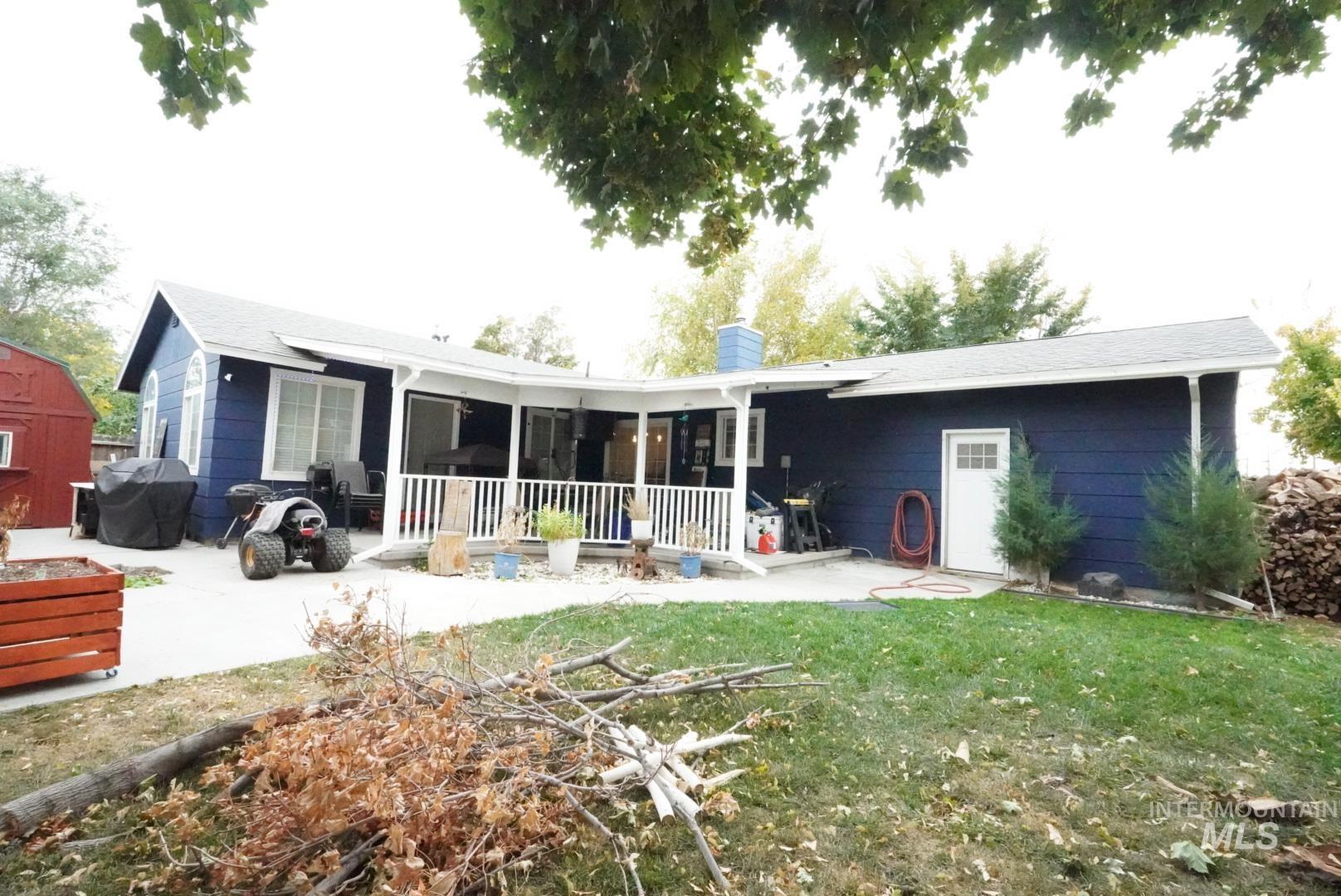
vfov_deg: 72.2
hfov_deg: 94.9
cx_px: 670
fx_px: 615
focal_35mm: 16
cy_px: 448
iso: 25600
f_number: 10
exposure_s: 1/3200
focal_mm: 11
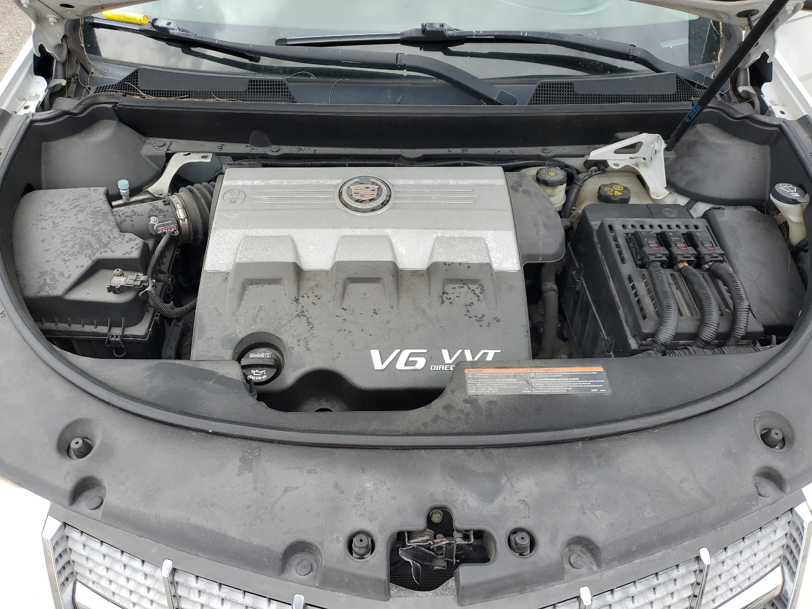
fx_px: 610
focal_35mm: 26
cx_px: 406
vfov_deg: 53.1
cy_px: 304
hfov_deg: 67.3
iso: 50
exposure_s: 1/1000
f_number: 1.5
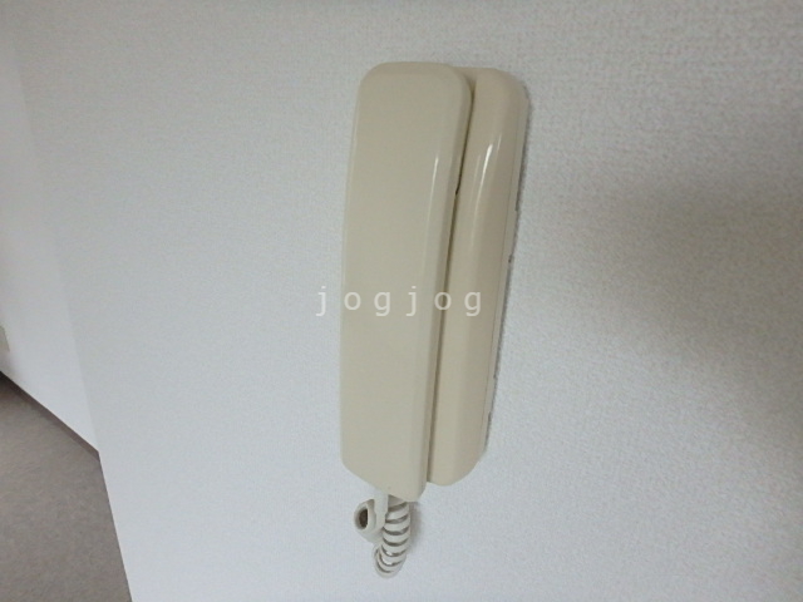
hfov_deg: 79.0
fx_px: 487
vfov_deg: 63.4
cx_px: 402
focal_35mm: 21
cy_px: 301
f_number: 3.5
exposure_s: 1/60
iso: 800
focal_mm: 3.7
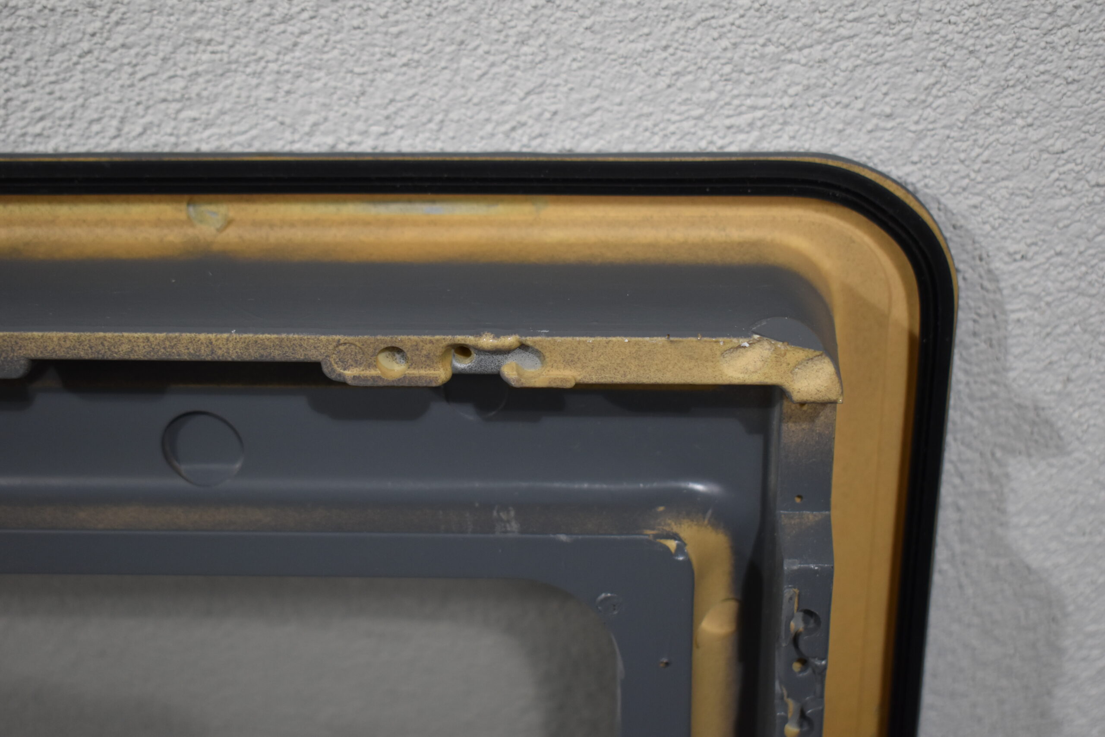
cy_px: 368
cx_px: 552
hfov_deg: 35.1
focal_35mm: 57
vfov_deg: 23.8
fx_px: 1750
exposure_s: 1/250
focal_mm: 38
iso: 720
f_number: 4.8
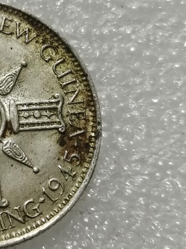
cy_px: 87
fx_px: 1169
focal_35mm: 163
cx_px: -36
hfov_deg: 9.0
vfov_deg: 12.1
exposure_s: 1/90
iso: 64
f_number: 1.8
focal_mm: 5.58
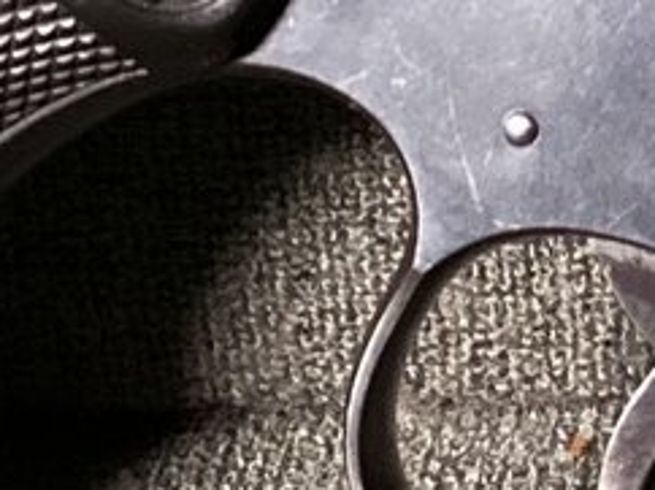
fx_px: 3667
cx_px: 957
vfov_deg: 7.6
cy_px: 42
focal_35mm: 194
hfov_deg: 9.9
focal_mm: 3.3
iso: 400
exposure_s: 1/40
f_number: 2.4
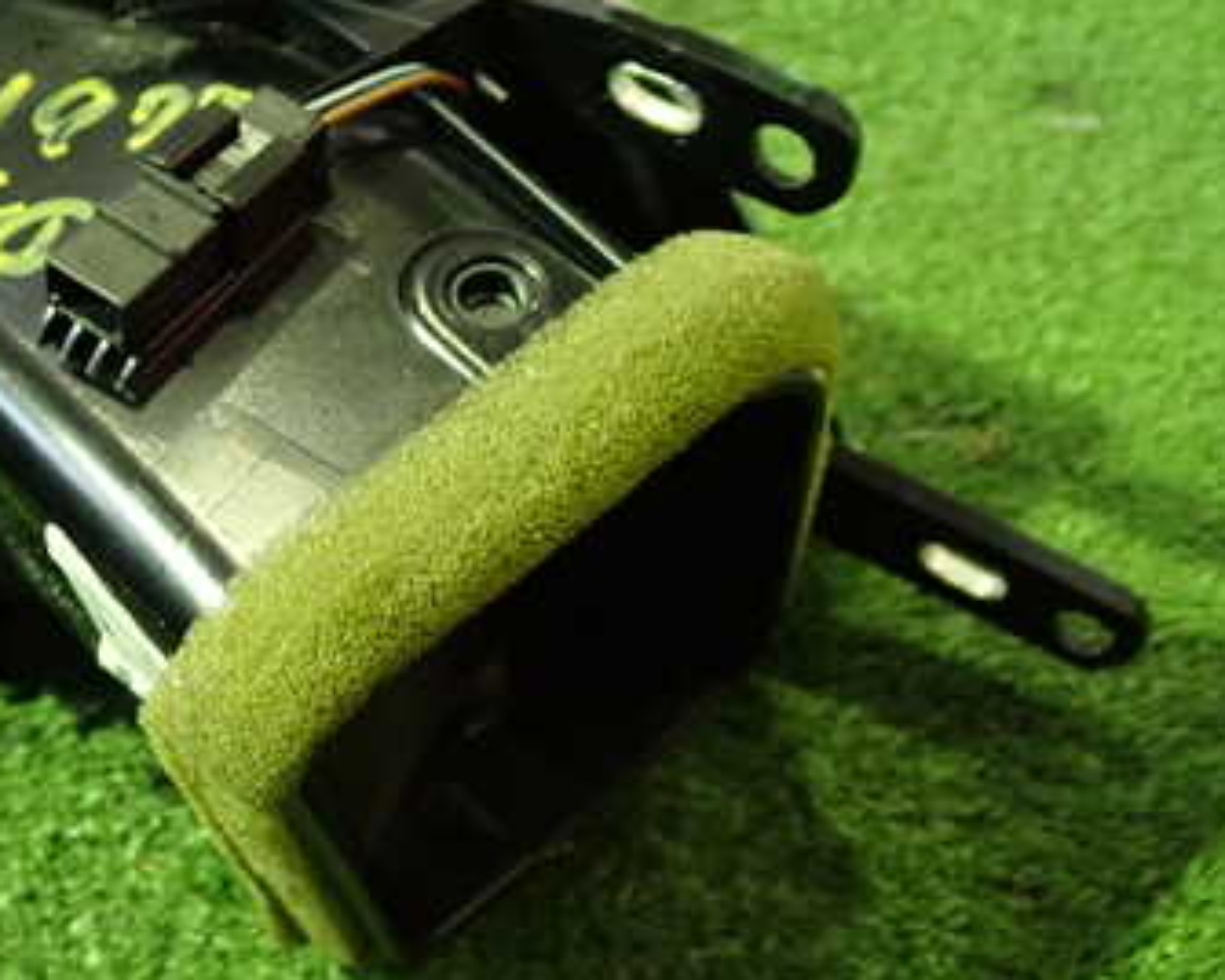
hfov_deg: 32.6
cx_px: 238
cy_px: 406
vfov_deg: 27.1
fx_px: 2030
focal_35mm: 56
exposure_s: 1/25
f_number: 2.4
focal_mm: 5.79
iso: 800
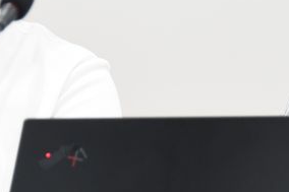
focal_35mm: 674
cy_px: 8
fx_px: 5407
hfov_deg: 3.1
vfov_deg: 2.0
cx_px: -15
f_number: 6
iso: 1600
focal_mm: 125
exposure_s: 1/25
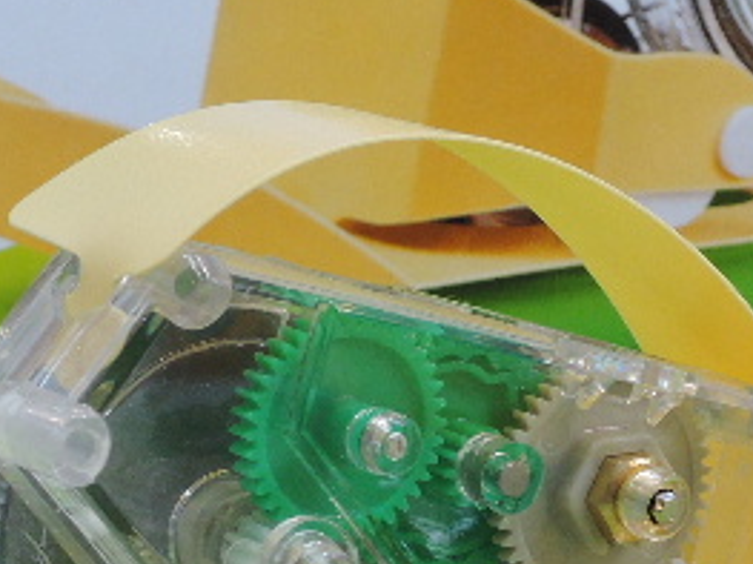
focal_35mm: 160
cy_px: 551
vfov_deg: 9.2
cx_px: 533
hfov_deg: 12.3
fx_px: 3479
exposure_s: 1/25
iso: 400
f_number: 6.5
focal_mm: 12.8
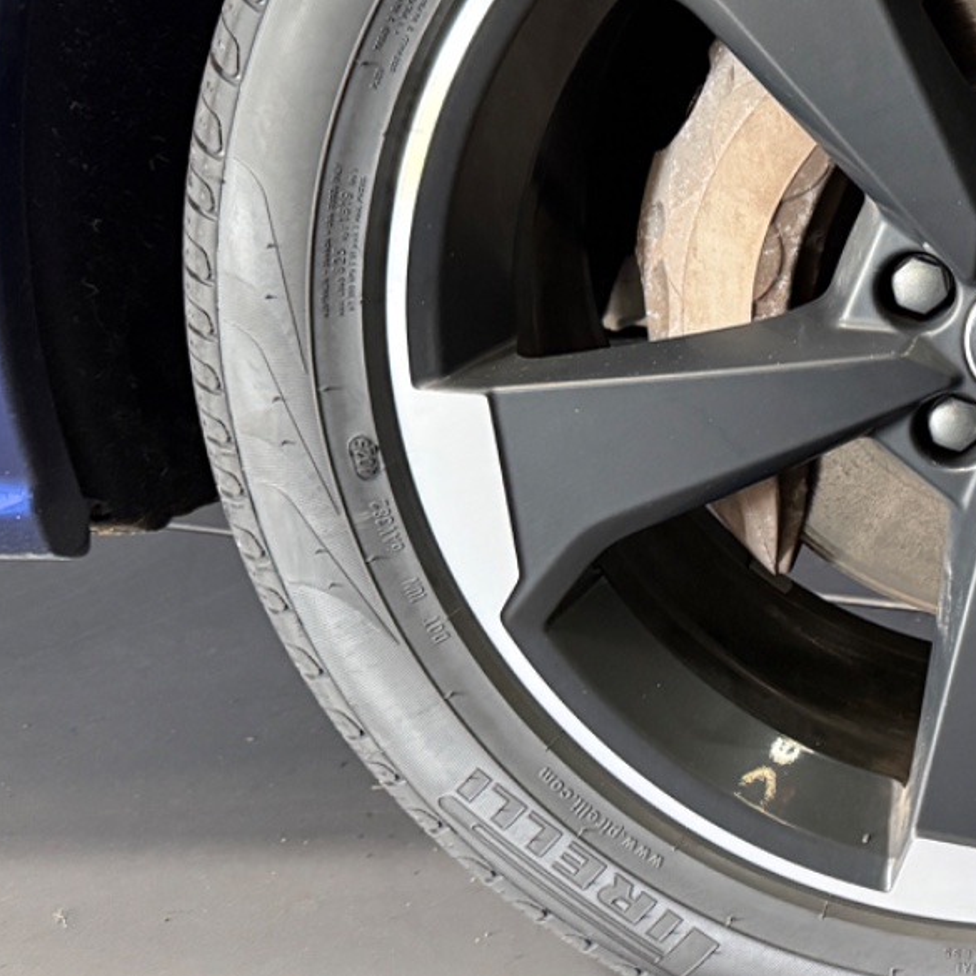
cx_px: 1106
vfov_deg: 29.0
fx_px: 1850
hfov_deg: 26.9
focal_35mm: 58
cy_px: 214
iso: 800
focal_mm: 6.76
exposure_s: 1/50
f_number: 1.78
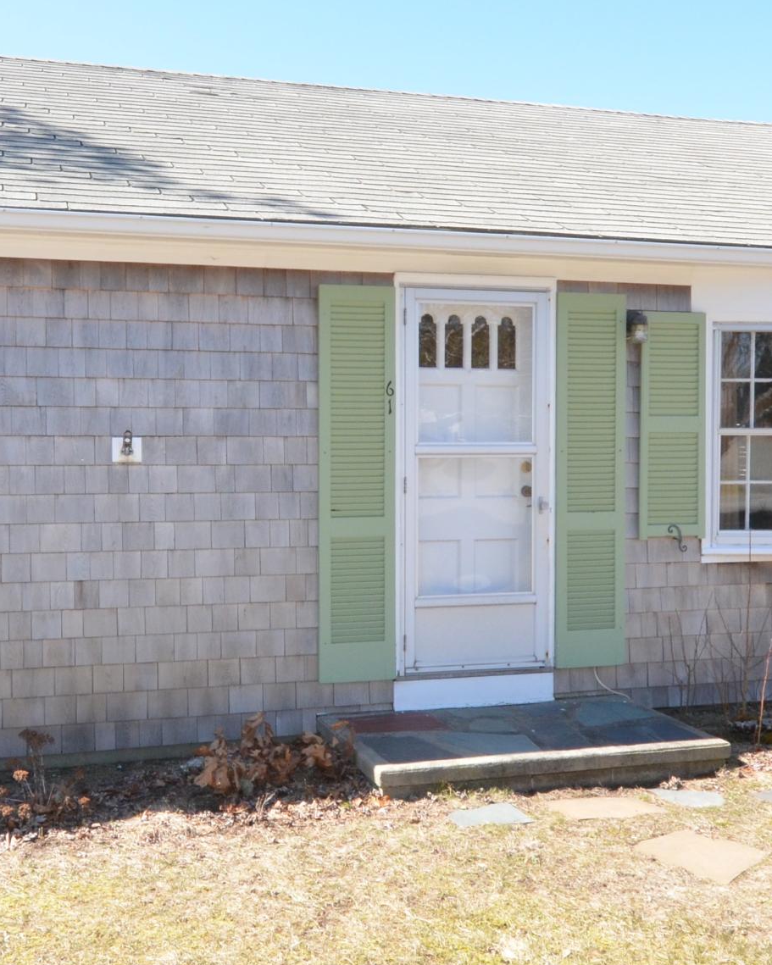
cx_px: 305
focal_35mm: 37
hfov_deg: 39.9
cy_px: 447
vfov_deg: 49.0
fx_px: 1057
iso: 640
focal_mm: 10
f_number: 11
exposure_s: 1/200
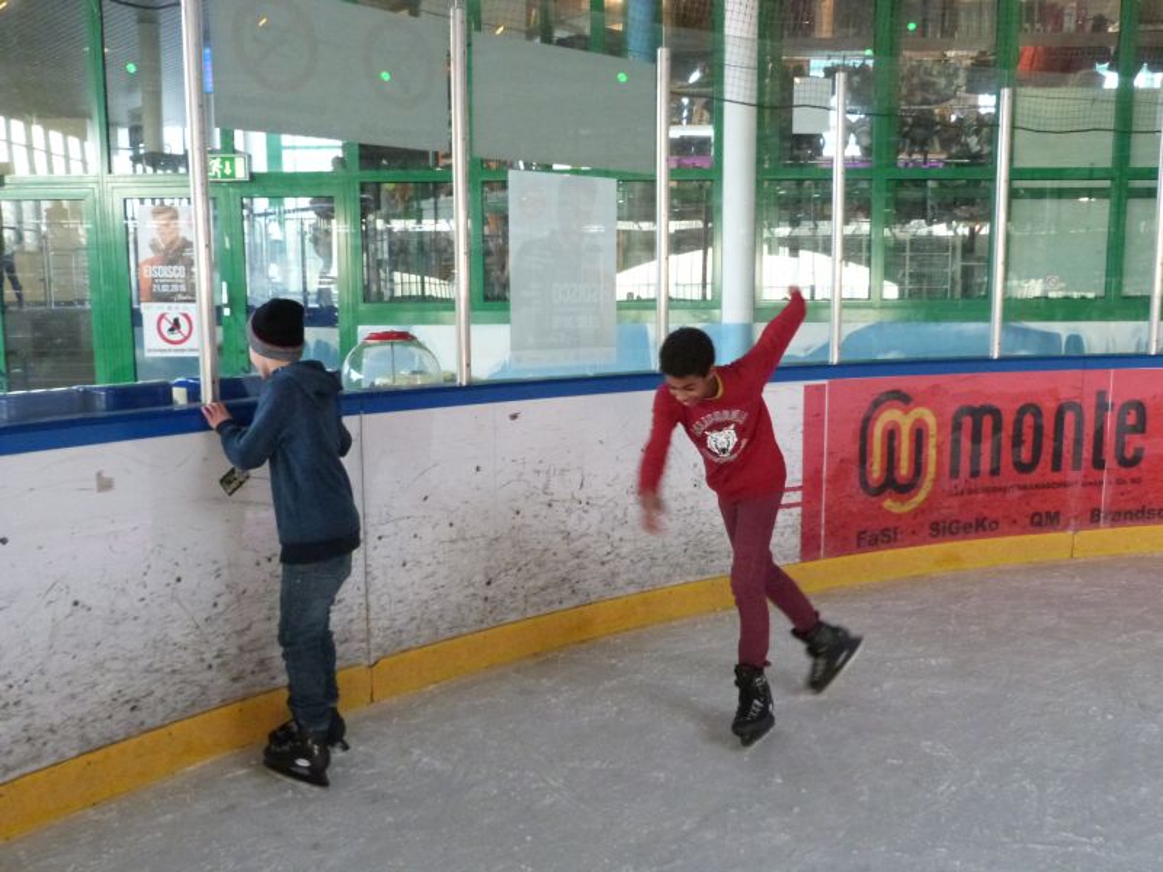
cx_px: 582
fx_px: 1042
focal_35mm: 31
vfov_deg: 45.4
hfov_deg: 58.4
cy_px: 436
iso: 800
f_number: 3
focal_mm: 5.4
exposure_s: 1/100
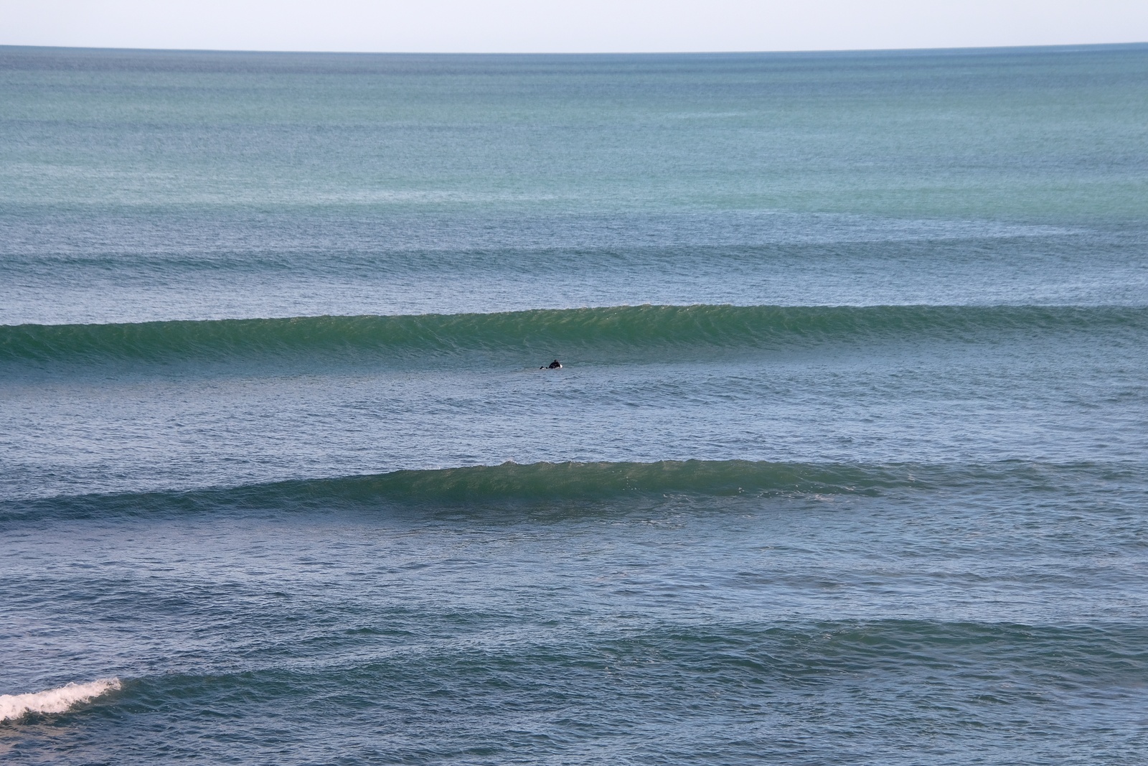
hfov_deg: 15.3
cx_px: 574
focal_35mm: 134
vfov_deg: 10.2
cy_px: 383
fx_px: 4273
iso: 500
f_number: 6.3
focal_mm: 89
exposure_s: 1/1700
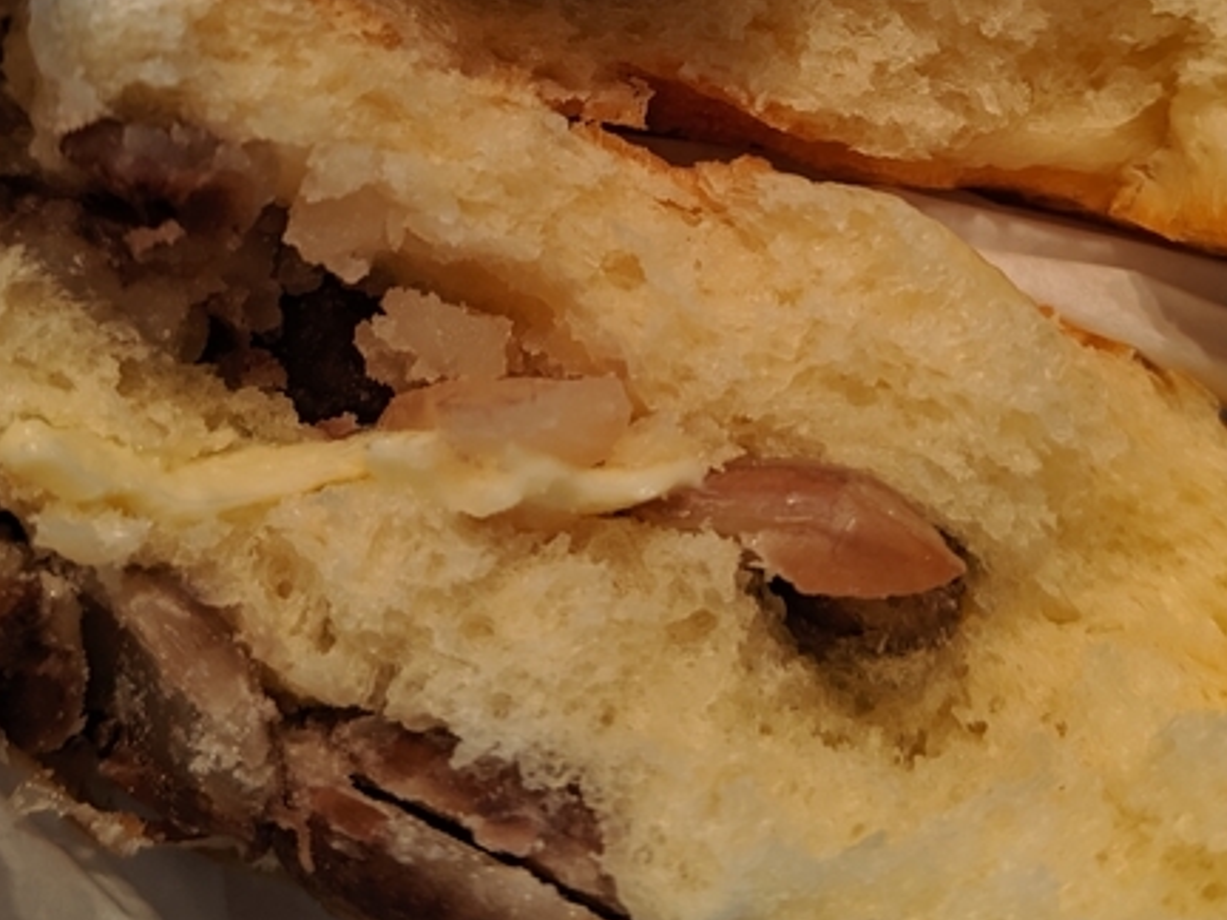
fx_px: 1772
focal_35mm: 50
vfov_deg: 28.1
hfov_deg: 38.2
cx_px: 616
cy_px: 108
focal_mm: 4.44
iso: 81
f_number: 1.8
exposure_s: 1/255
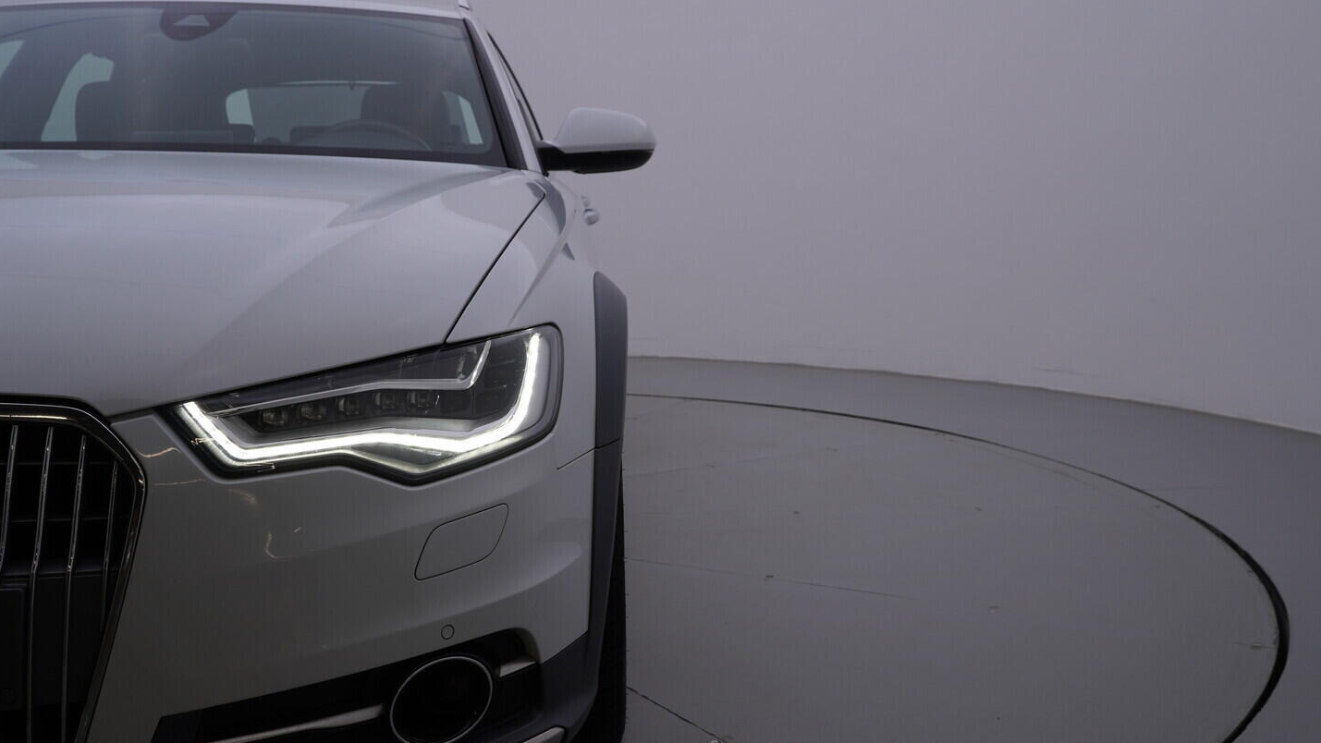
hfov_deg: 52.8
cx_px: 662
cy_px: 422
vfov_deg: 31.2
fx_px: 1331
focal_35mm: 38
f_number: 5.6
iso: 125
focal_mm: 24
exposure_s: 1/160
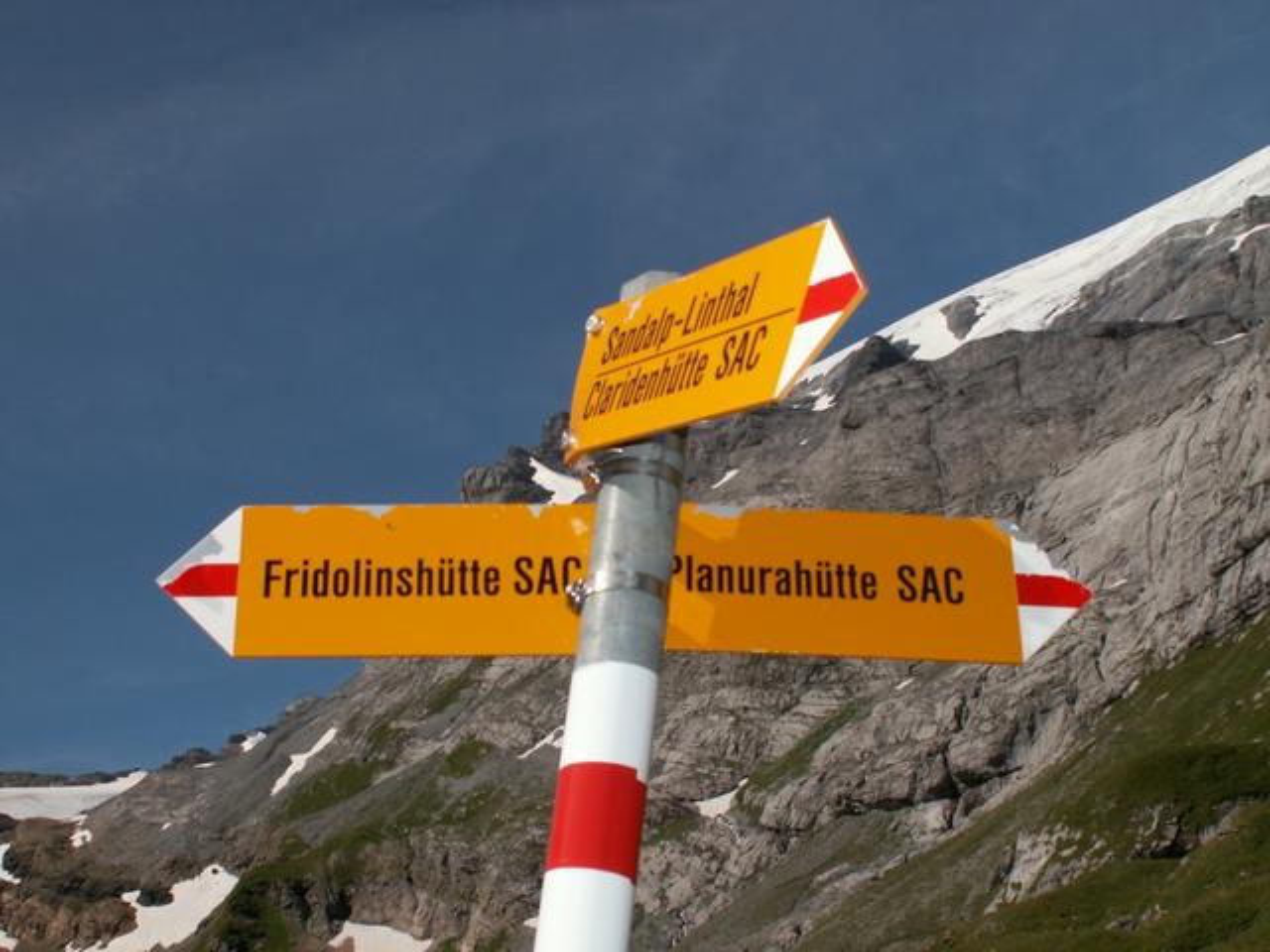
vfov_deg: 31.5
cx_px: 635
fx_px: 1688
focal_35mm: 46
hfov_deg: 41.2
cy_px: 476
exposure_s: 1/1000
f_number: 5
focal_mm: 7.72
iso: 50
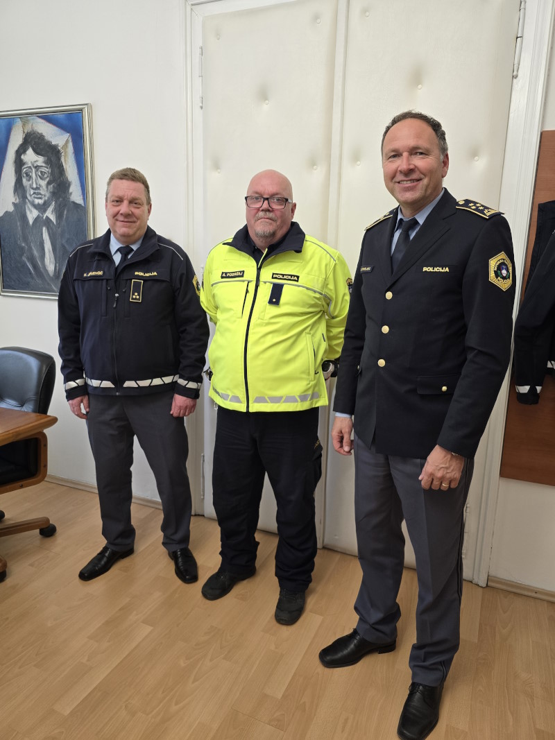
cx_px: 278
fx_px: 492
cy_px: 370
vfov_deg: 73.9
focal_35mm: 23
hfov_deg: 58.9
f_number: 1.7
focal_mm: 6.3
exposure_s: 1/100
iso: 250
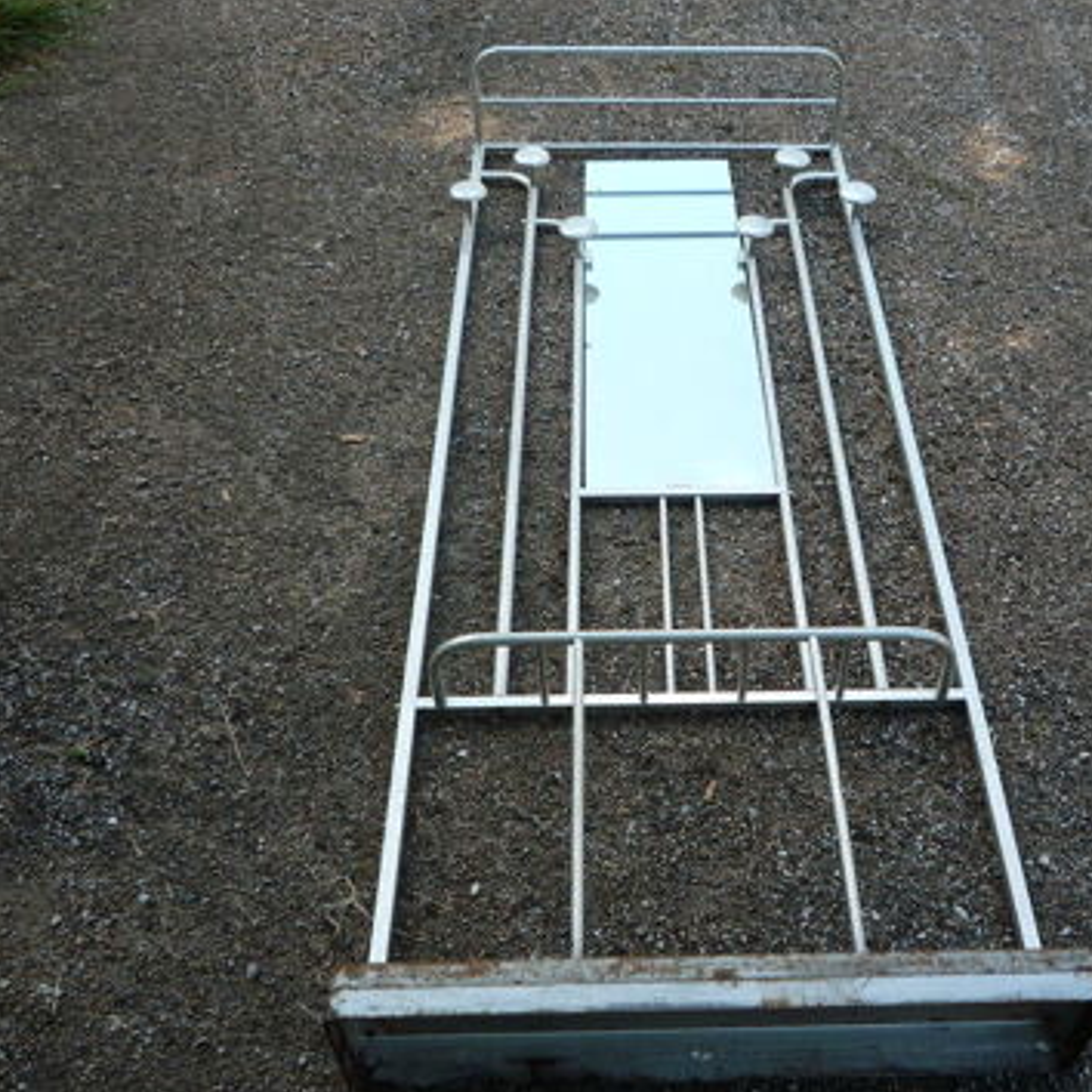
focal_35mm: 36
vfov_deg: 46.0
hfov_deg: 45.7
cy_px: 546
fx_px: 1285
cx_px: 679
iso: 100
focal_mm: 5.2
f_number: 4
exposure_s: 1/125
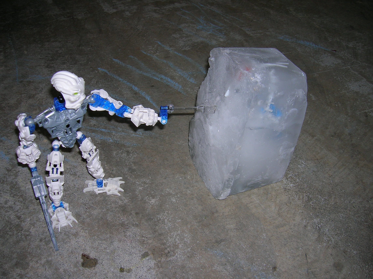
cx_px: 186
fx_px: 366
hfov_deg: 54.0
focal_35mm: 34
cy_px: 140
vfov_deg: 41.7
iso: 50
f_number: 2.9
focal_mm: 5.7
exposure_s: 1/60.1
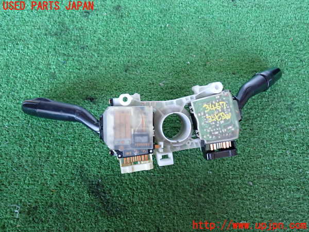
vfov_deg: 44.2
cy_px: 116
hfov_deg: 56.8
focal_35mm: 32
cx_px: 154
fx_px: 286
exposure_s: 1/30
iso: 320
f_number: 2.4
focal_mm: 5.79
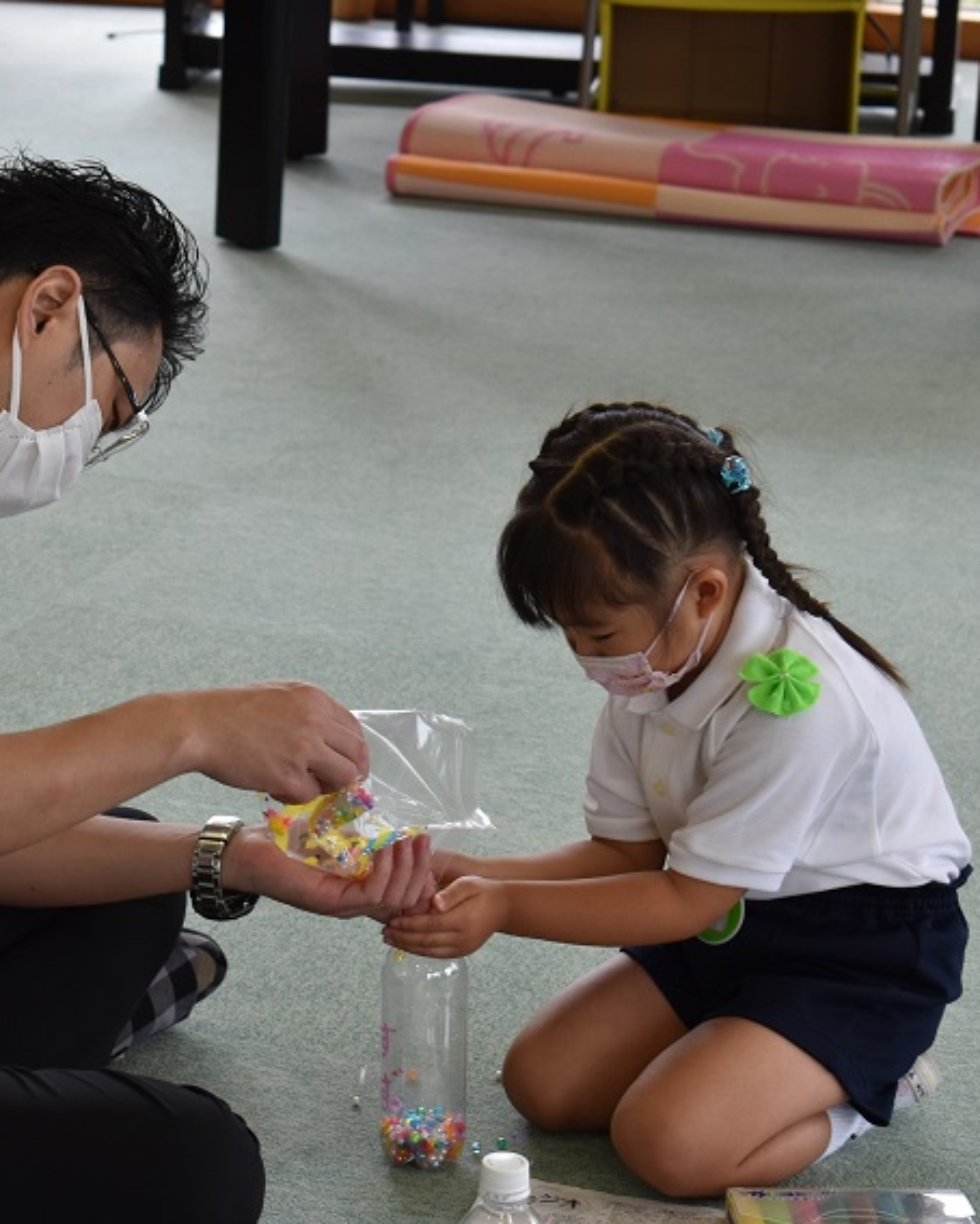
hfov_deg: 13.8
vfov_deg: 17.3
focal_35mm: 111
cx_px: 244
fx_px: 4022
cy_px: 614
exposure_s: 1/125
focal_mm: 52
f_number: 6.3
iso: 400
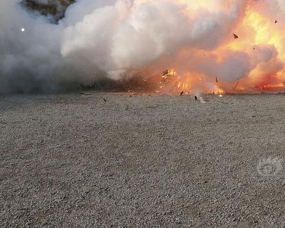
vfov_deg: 43.0
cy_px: 35
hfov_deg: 54.5
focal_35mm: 32
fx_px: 270
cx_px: 95
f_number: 20
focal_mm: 10.5
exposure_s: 1/250
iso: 800
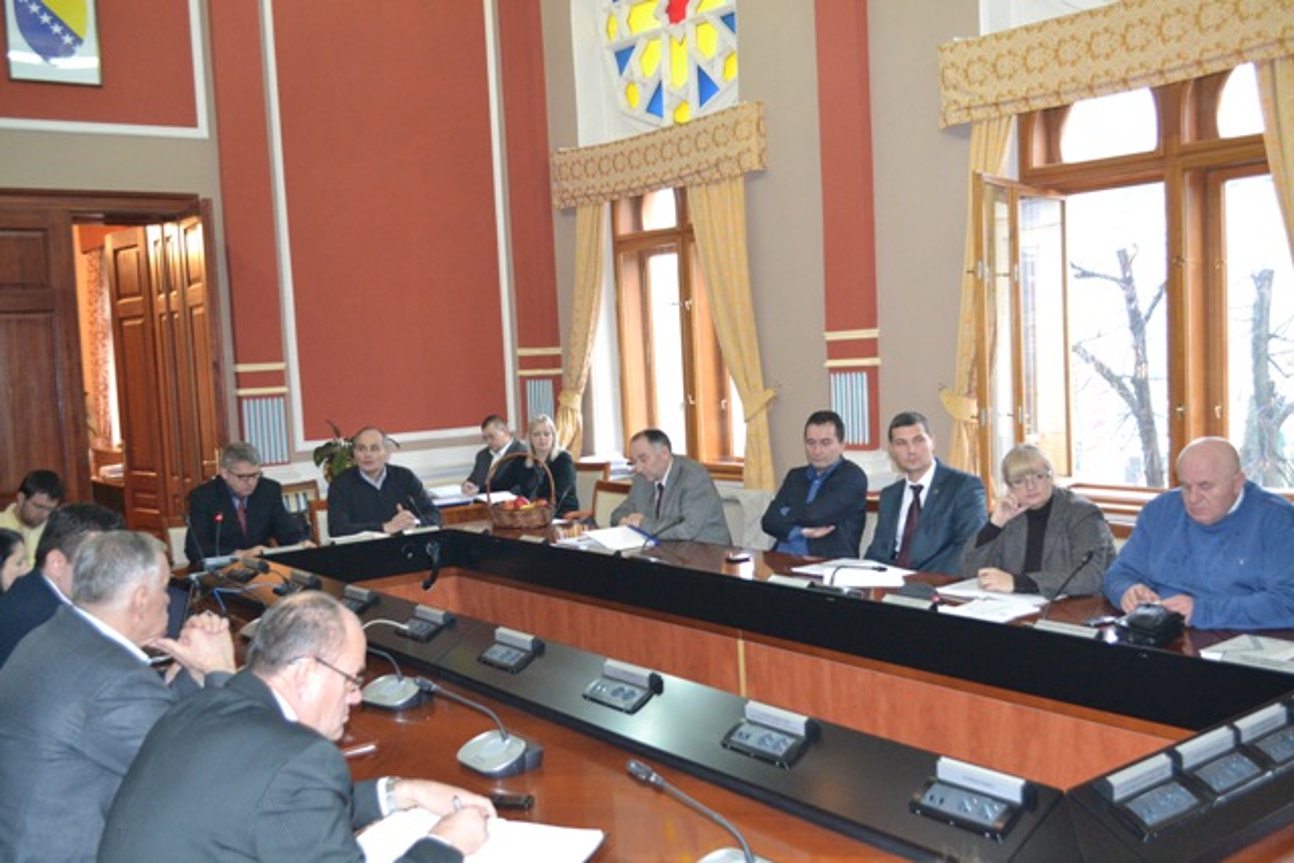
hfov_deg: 57.2
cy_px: 432
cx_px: 647
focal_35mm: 33
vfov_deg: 40.0
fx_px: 1186
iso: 3200
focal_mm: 22
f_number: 4
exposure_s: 1/60
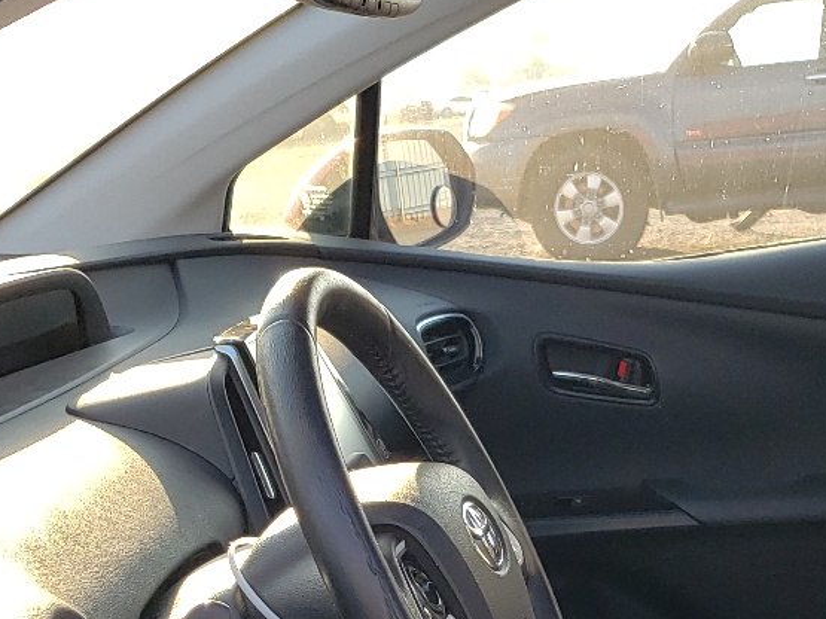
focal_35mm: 75
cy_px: 705
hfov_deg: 25.8
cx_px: 573
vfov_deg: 18.8
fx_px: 1789
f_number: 1.5
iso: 50
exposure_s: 1/435
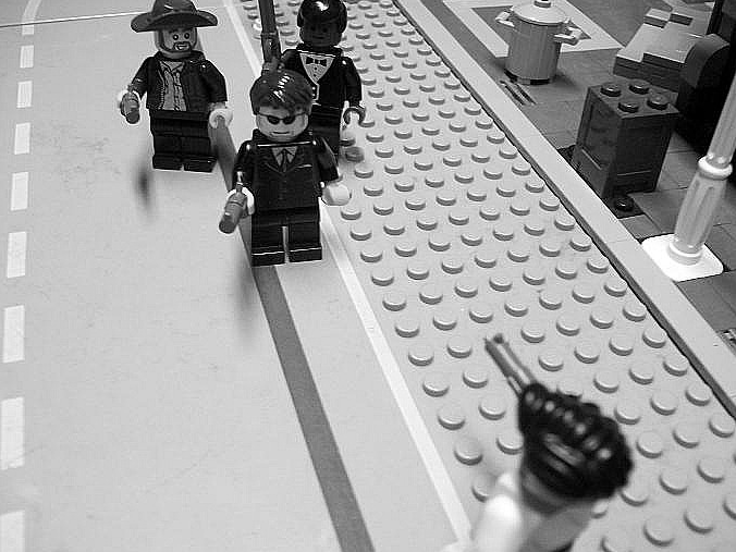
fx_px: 787
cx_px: 369
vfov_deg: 38.7
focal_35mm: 37
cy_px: 281
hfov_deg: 50.1
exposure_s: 1/25
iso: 160
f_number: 2.7
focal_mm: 6
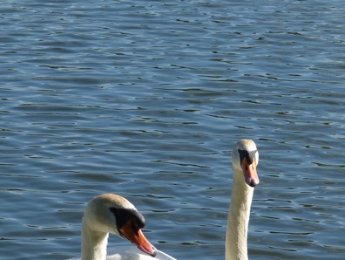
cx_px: 120
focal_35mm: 266
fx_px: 2654
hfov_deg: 7.4
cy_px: 301
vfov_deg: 5.6
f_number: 4
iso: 100
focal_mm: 20.1
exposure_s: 1/800
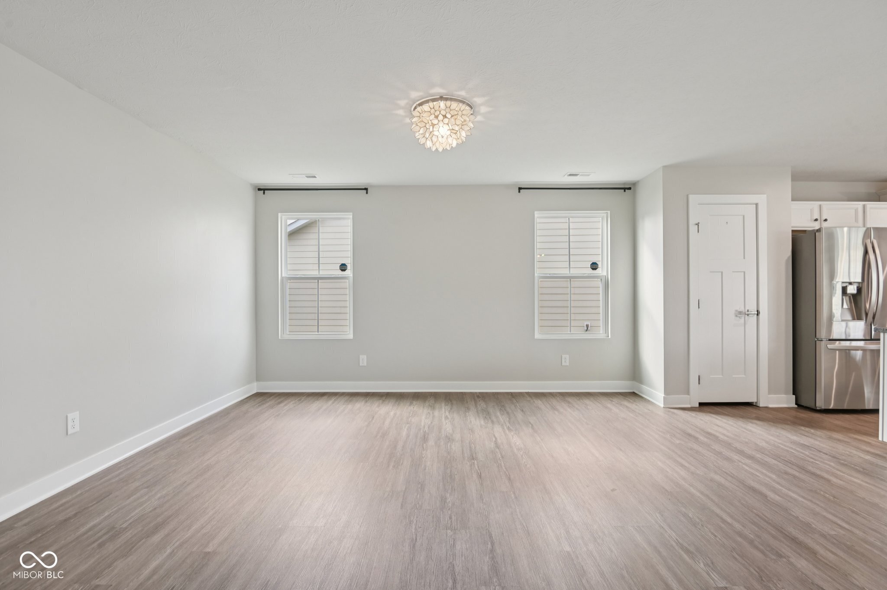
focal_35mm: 16
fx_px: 394
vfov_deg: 73.7
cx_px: 444
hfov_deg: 96.8
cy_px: 295
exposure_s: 1/15
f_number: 8
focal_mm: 16
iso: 100
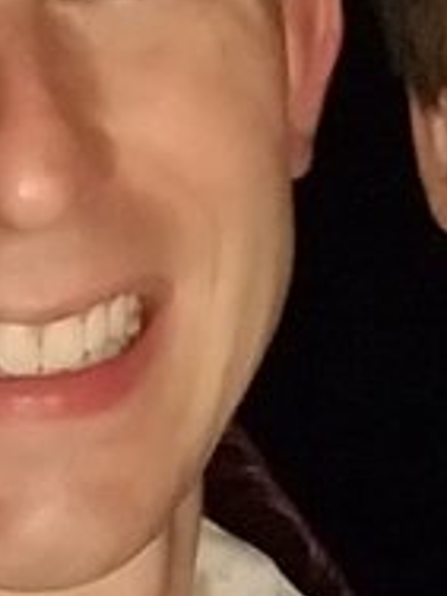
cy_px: 449
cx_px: 374
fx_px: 2049
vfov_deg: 16.5
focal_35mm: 119
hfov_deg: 12.4
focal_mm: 2.1
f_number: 1.7
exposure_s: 1/12
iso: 800
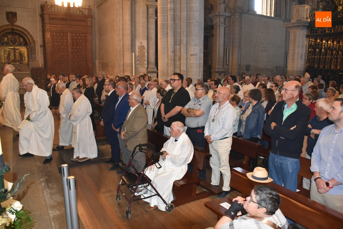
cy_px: 114
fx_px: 257
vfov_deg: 48.0
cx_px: 172
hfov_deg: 67.3
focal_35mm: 27
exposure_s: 1/60
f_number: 3.5
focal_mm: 18
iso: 1400
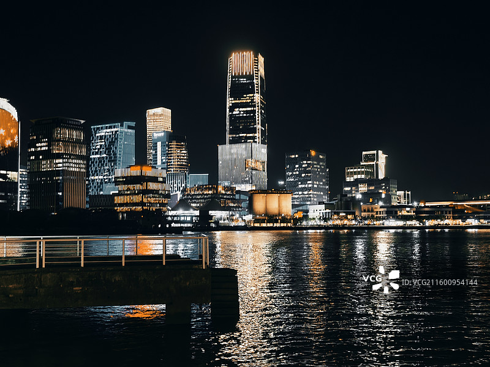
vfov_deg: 31.5
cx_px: 245
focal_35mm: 46
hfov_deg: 41.2
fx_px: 651
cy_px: 184
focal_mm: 8.72
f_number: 1.63
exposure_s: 1/25
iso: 1600
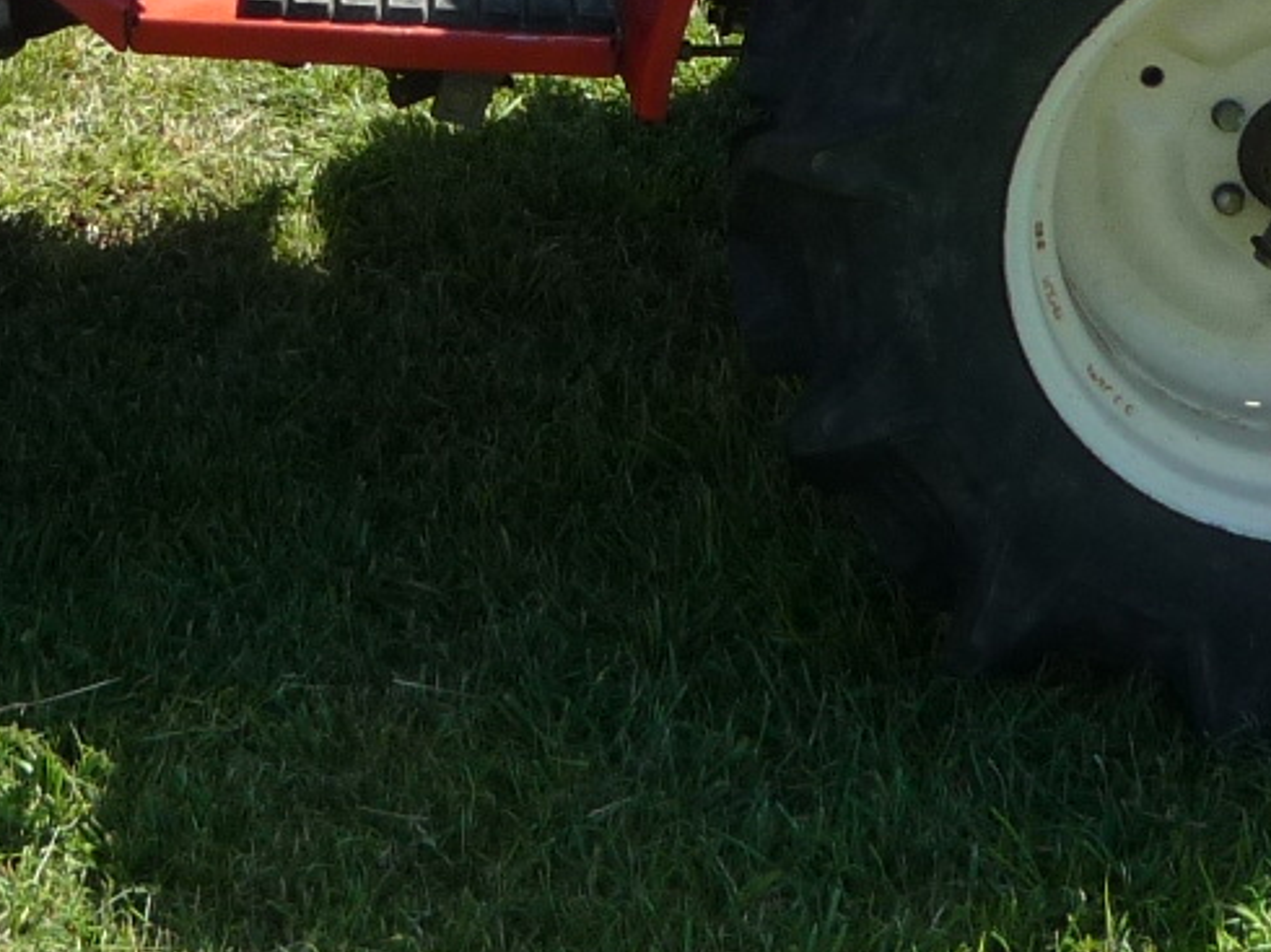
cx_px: 459
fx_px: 3597
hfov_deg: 20.0
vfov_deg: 14.2
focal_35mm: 98
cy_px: -451
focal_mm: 4.4
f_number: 3.5
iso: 100
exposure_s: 1/500
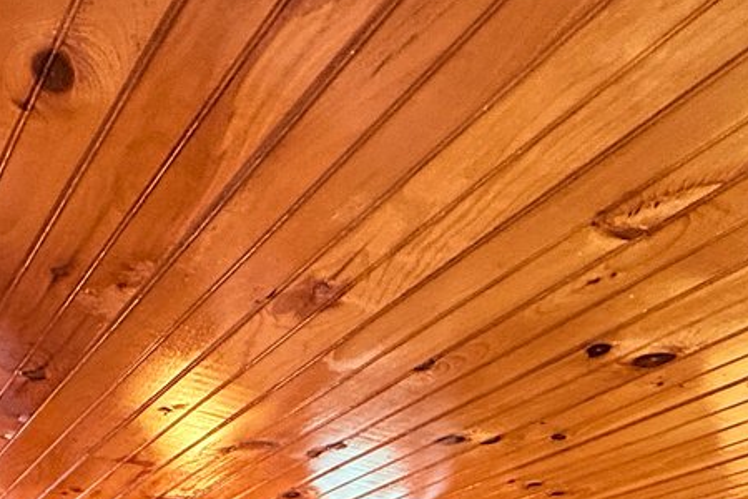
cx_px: 363
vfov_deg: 21.2
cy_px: 829
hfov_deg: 40.3
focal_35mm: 49
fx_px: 1018
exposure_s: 1/99
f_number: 2.2
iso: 400
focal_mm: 2.22
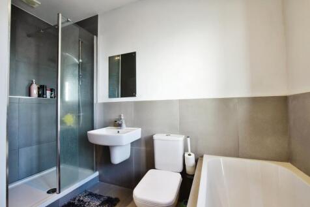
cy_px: 104
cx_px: 155
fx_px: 129
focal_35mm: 15
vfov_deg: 77.3
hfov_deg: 100.4
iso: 640
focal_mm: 10
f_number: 9
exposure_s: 1/15
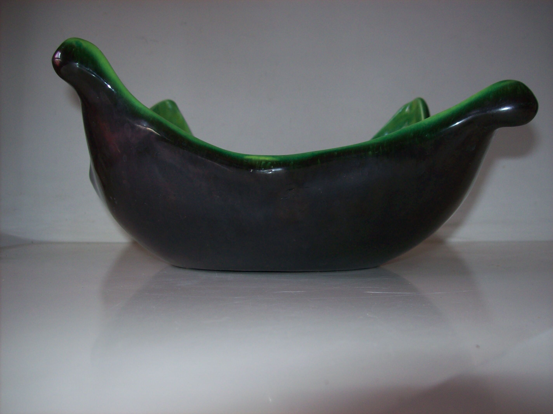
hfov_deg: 51.4
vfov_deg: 39.6
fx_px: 575
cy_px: 207
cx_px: 276
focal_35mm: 36
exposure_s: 1/64
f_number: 2.7
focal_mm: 6
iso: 80
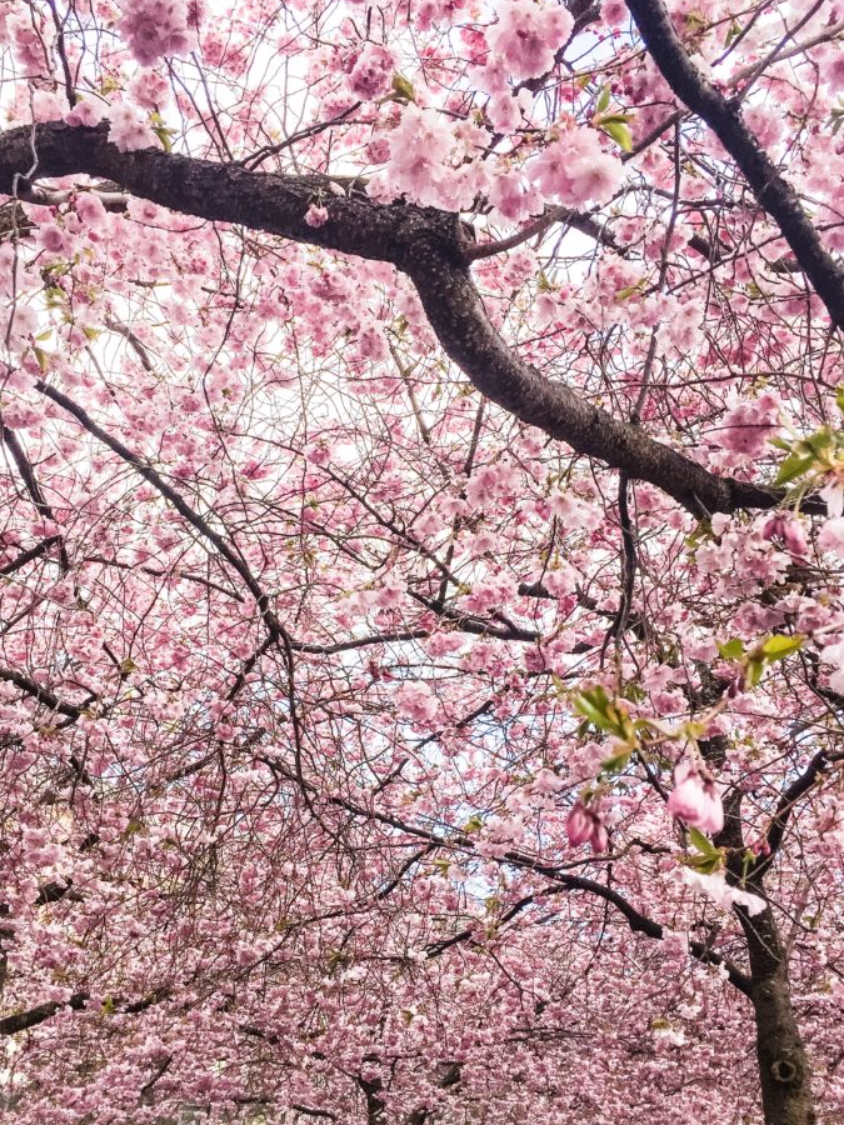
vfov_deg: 55.2
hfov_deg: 42.9
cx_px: 371
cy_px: 625
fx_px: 1073
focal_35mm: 33
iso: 32
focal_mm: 4.15
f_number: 2.2
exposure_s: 1/527
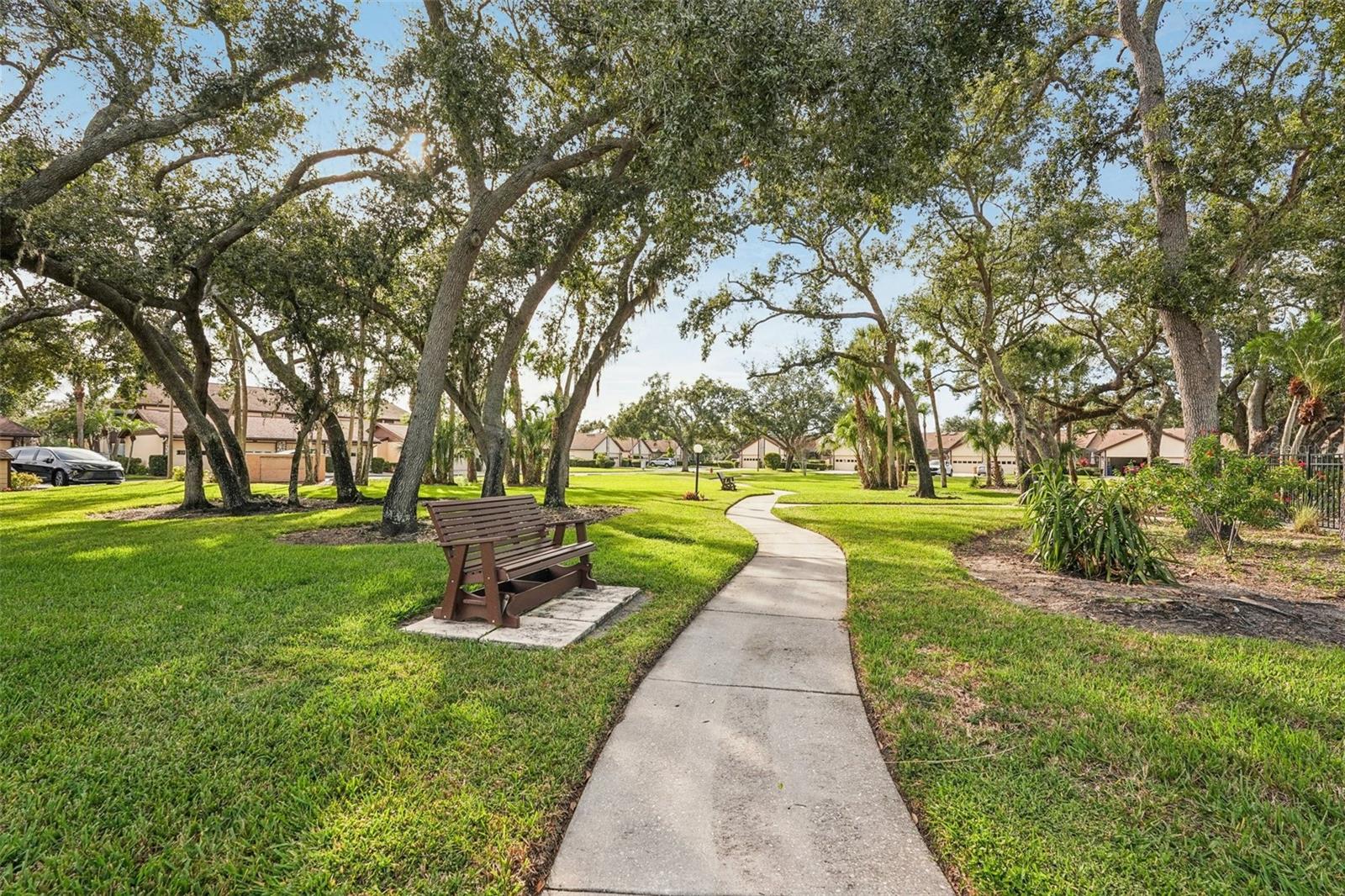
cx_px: 672
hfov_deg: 96.7
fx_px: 598
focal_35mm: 16
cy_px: 448
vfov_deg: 73.7
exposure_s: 1/320
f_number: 8
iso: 400
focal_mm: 16
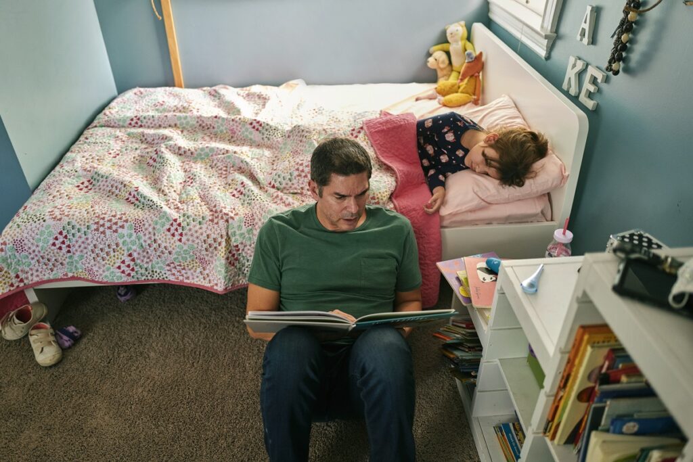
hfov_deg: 65.5
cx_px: 346
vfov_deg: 46.4
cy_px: 231
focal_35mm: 28
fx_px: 539
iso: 400
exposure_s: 1/125
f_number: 1.7
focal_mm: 28
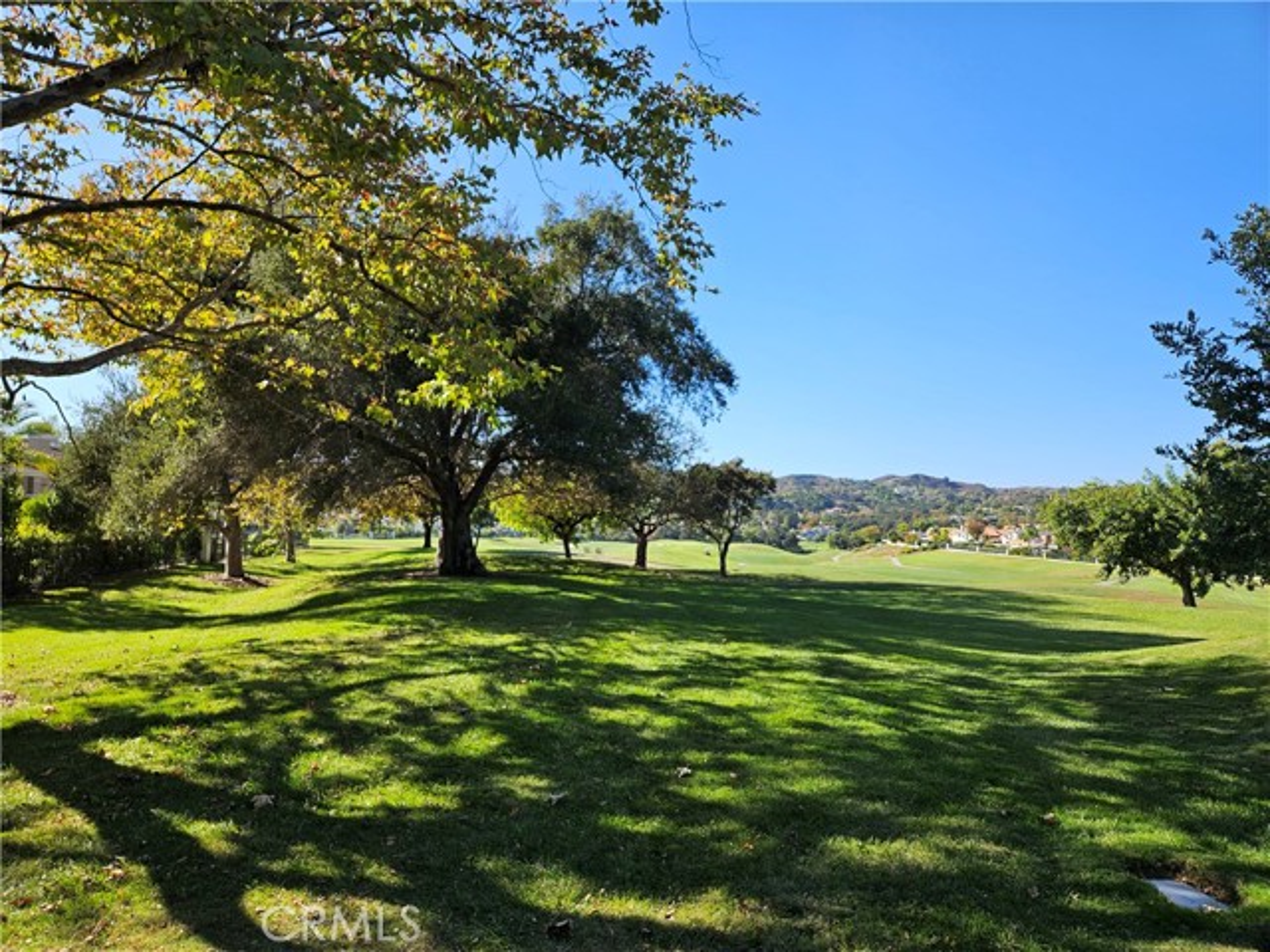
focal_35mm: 23
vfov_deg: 58.9
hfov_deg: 73.9
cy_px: 476
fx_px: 844
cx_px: 635
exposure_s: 1/1129
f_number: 1.8
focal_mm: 5.4
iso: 25
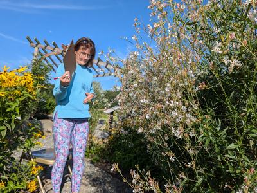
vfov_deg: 56.8
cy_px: 96
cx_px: 128
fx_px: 178
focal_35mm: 24
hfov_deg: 71.6
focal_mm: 6.9
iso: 21
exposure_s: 1/1073
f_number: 1.68
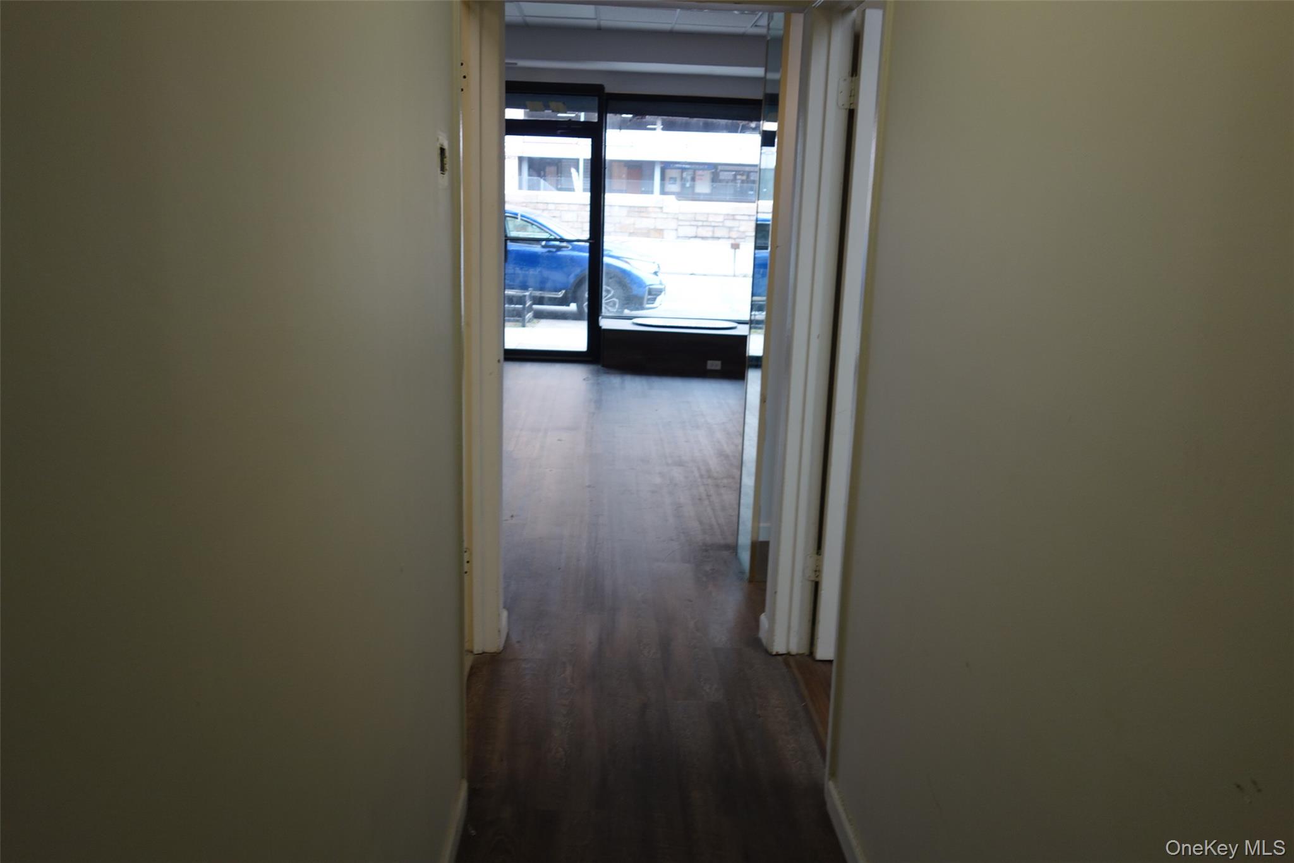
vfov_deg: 46.4
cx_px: 647
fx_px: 1006
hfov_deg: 65.5
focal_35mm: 28
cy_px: 432
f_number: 2.8
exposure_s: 1/100
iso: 125
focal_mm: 10.4
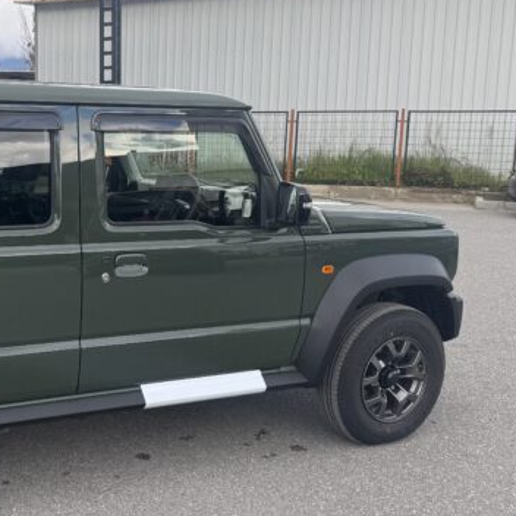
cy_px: 253
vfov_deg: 35.4
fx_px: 810
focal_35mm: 48
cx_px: 51
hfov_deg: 33.5
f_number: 1.78
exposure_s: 1/678
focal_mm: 6.76
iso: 80
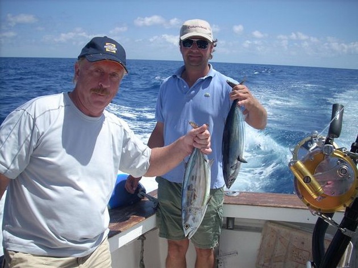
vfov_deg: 38.6
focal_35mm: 37
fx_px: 383
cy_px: 134
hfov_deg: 50.2
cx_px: 179
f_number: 5.6
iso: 64
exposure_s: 1/324
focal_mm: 6.2
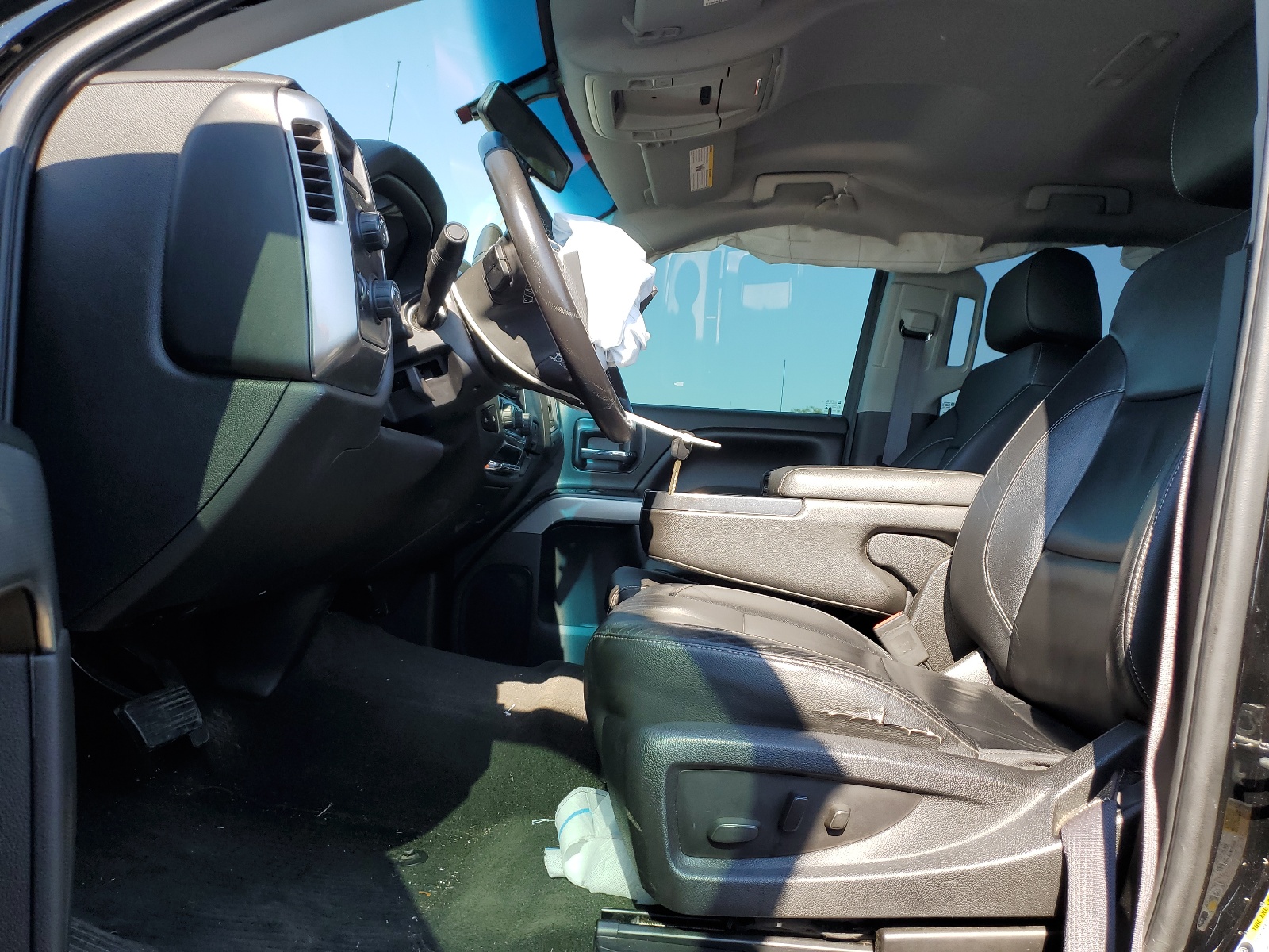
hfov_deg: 67.3
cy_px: 476
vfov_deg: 53.1
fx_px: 953
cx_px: 634
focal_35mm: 26
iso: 50
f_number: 1.5
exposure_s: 1/556
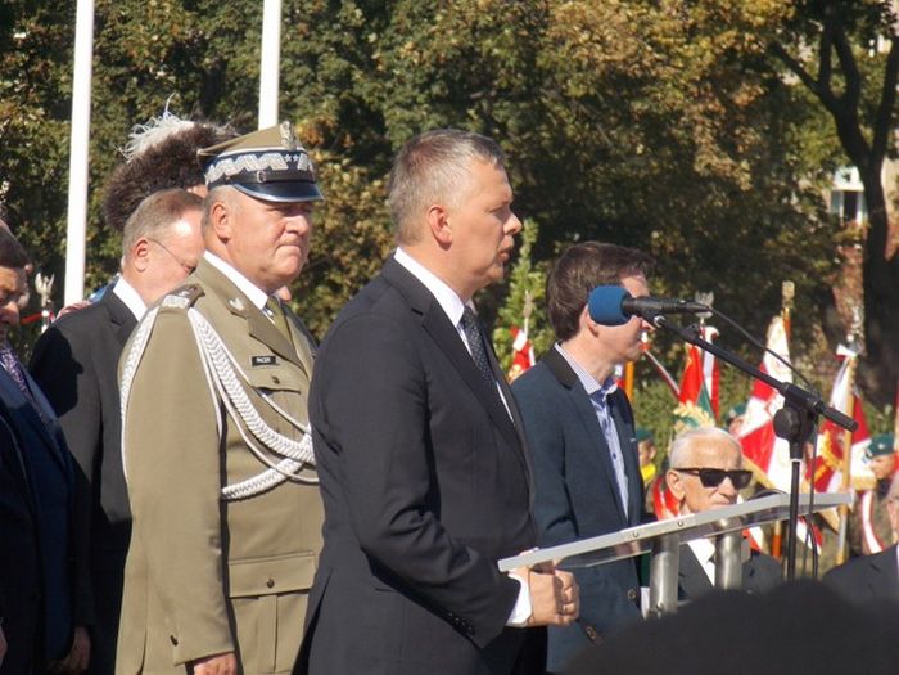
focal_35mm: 317
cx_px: 450
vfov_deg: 4.7
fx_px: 8233
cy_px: 338
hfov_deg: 6.3
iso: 80
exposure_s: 1/250
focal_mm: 56.4
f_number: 5.9
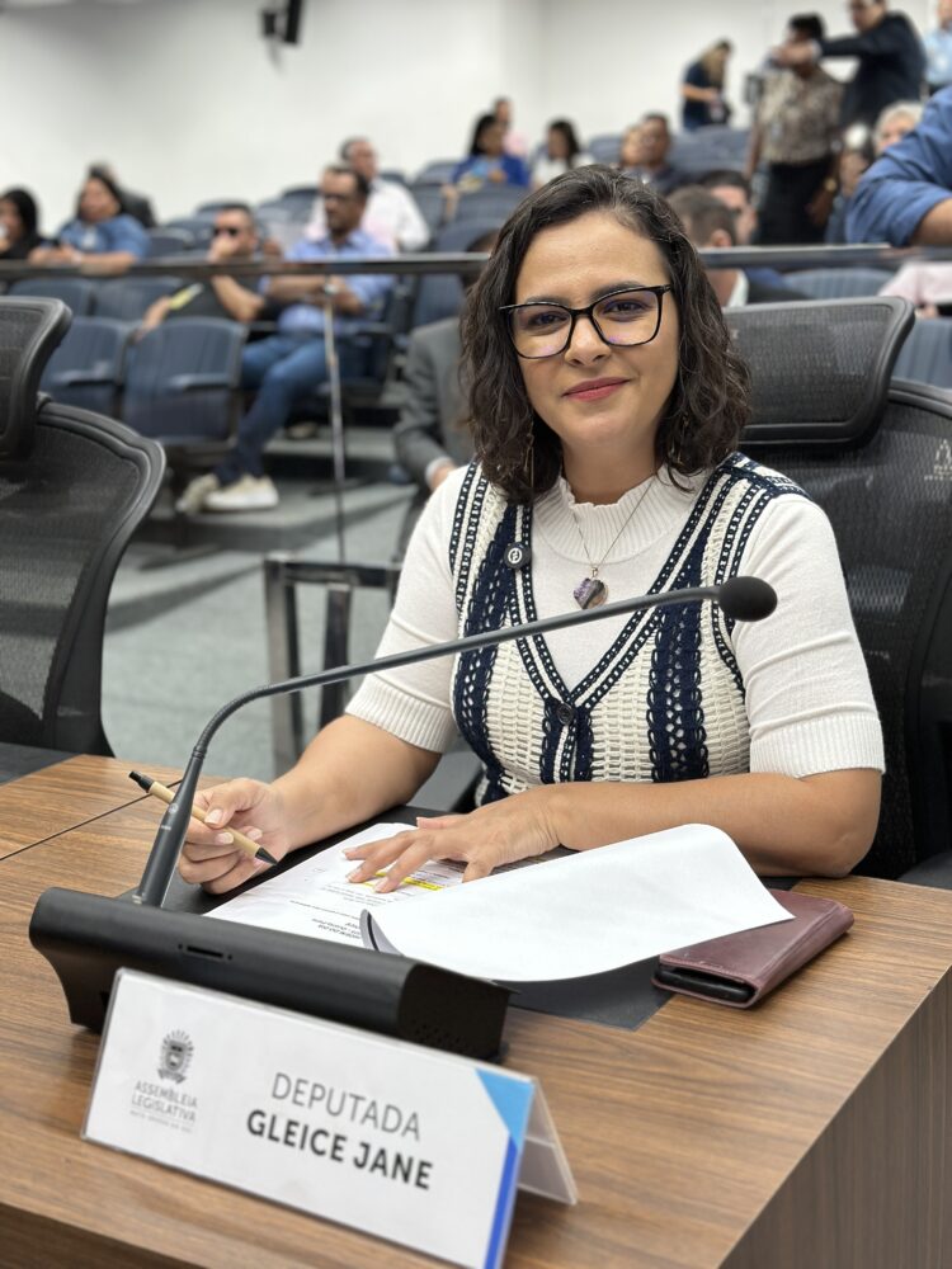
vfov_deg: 39.7
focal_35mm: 48
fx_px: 1760
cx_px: 476
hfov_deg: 30.3
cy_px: 634
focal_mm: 6.86
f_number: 1.78
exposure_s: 1/60
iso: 100
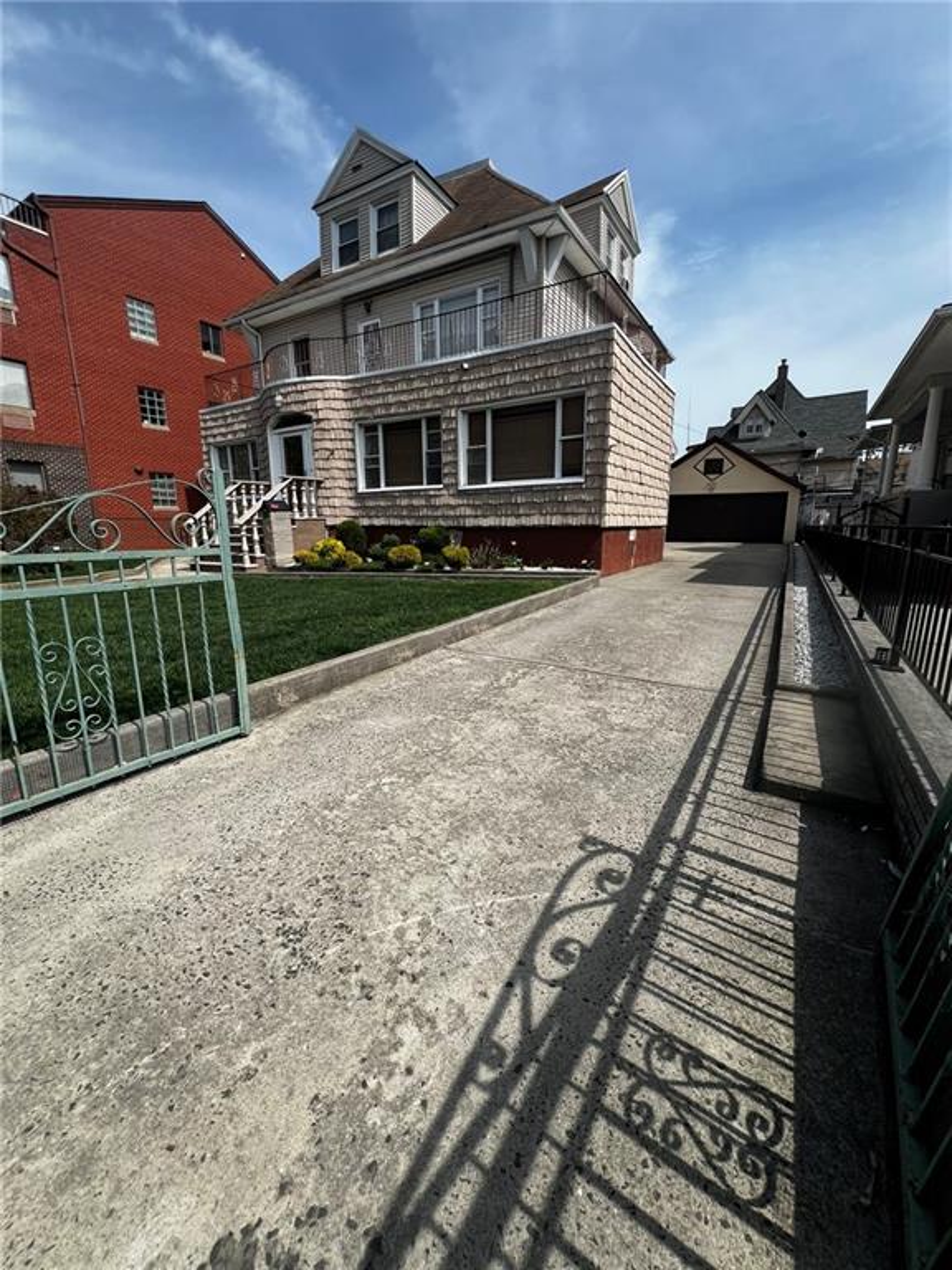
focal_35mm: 13
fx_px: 477
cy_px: 635
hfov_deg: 89.9
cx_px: 476
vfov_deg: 106.2
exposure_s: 1/2179
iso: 32
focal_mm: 1.57
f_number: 1.8
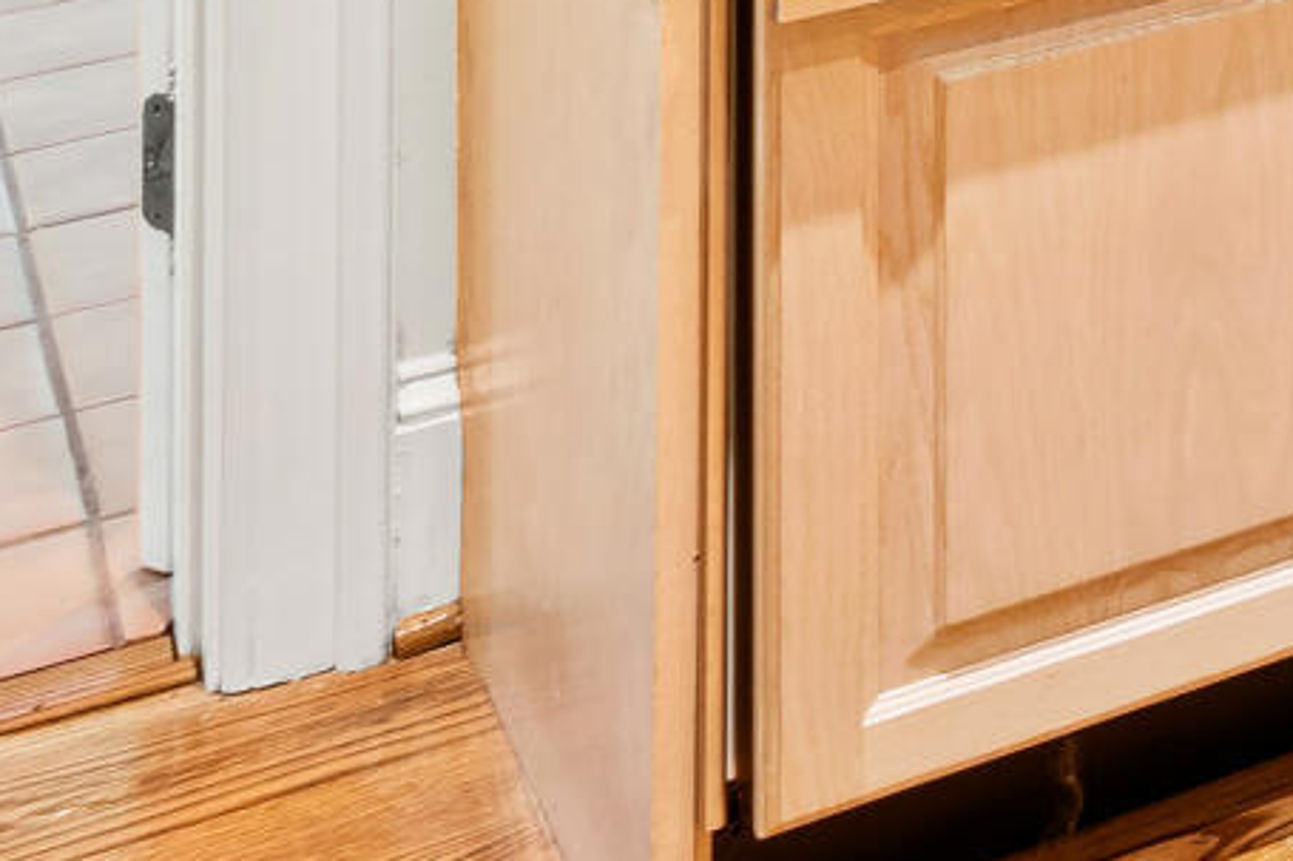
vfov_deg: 11.1
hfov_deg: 13.8
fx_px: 3554
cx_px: 3186
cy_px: -1361
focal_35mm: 99
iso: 100
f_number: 8
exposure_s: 1/1.25
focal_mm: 10
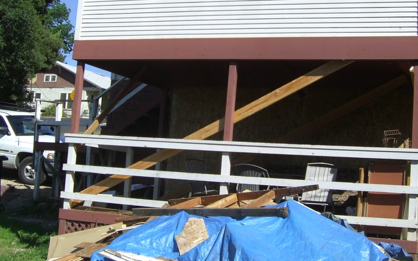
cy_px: 81
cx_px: 244
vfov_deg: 19.9
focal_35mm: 65
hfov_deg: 31.5
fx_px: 740
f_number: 4.3
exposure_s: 1/640
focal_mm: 6.2
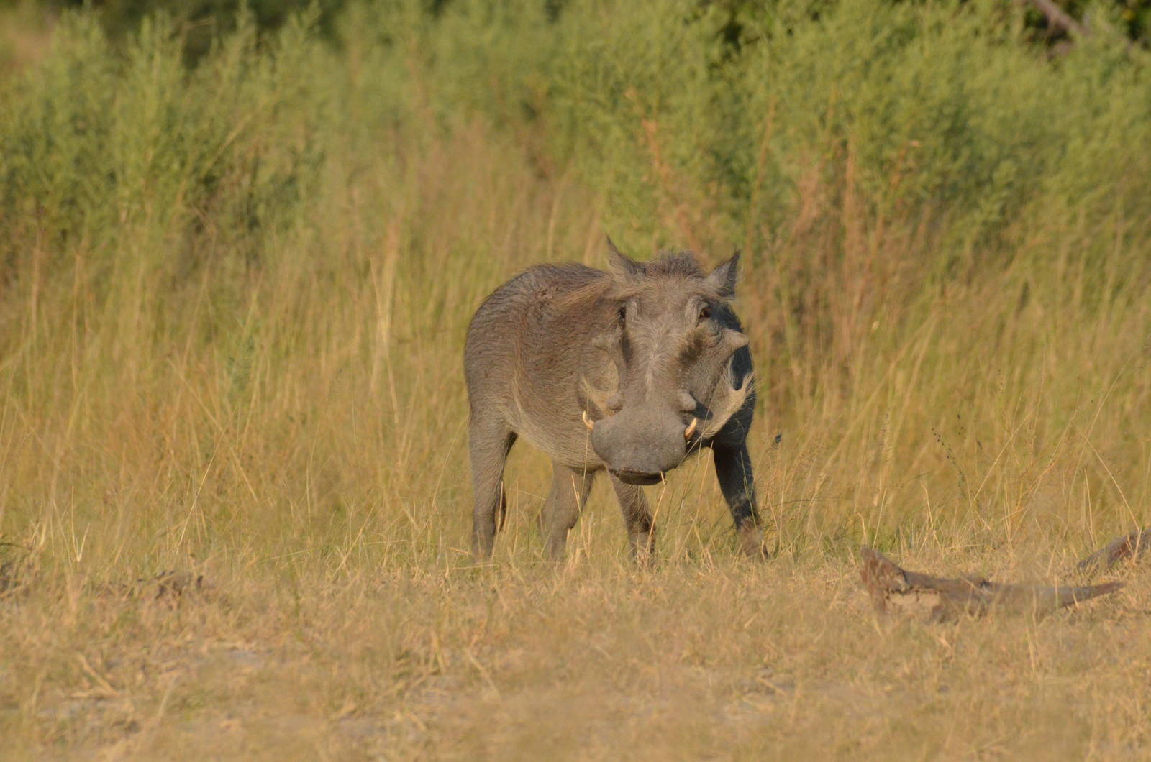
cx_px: 576
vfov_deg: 1.8
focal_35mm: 750
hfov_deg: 2.8
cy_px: 381
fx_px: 23931
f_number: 13
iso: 2500
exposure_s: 1/2500
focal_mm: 500
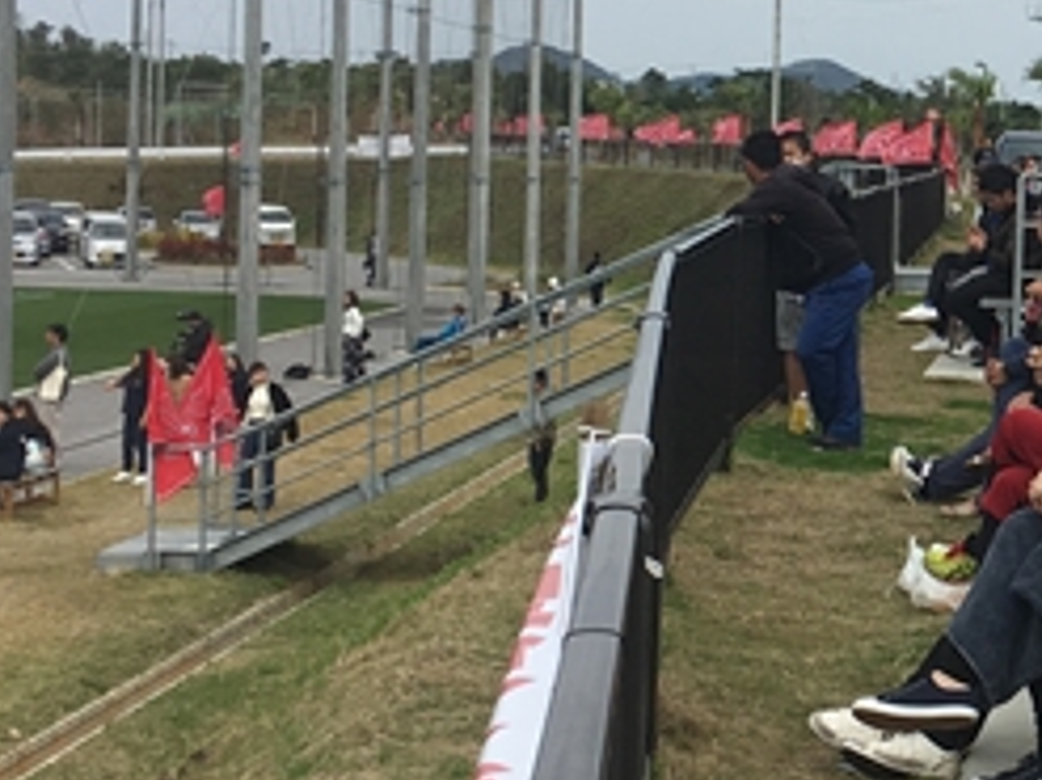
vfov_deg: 15.7
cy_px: 308
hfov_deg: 19.5
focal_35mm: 94
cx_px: 1287
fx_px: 2828
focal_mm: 4.15
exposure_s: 1/1709
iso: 25
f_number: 2.2
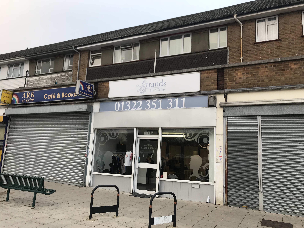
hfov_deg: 61.6
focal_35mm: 29
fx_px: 255
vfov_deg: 48.2
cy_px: 115
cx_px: 156
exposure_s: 1/154
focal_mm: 3.99
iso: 20
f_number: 1.8
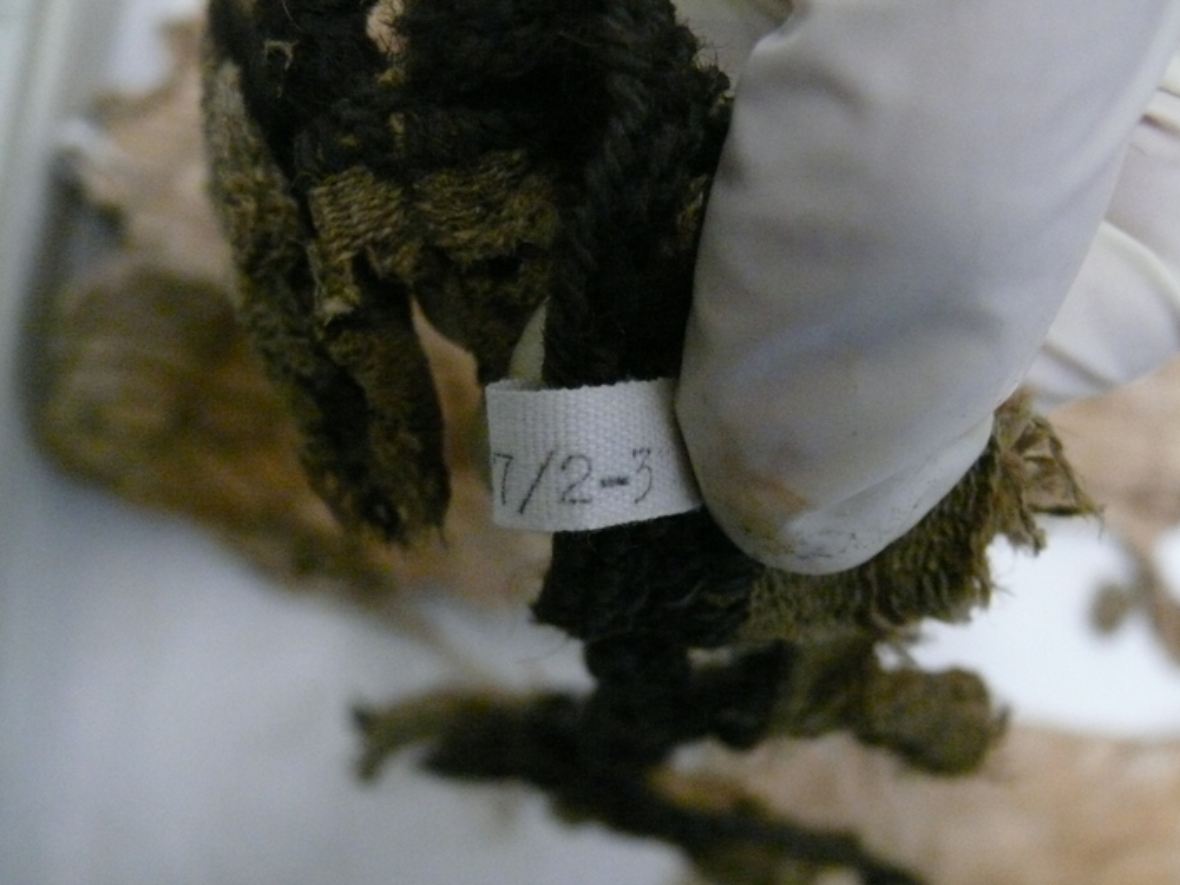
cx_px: 634
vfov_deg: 34.3
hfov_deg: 44.8
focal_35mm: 42
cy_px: 482
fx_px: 1432
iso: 800
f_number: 2.8
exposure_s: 1/20
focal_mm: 7.8
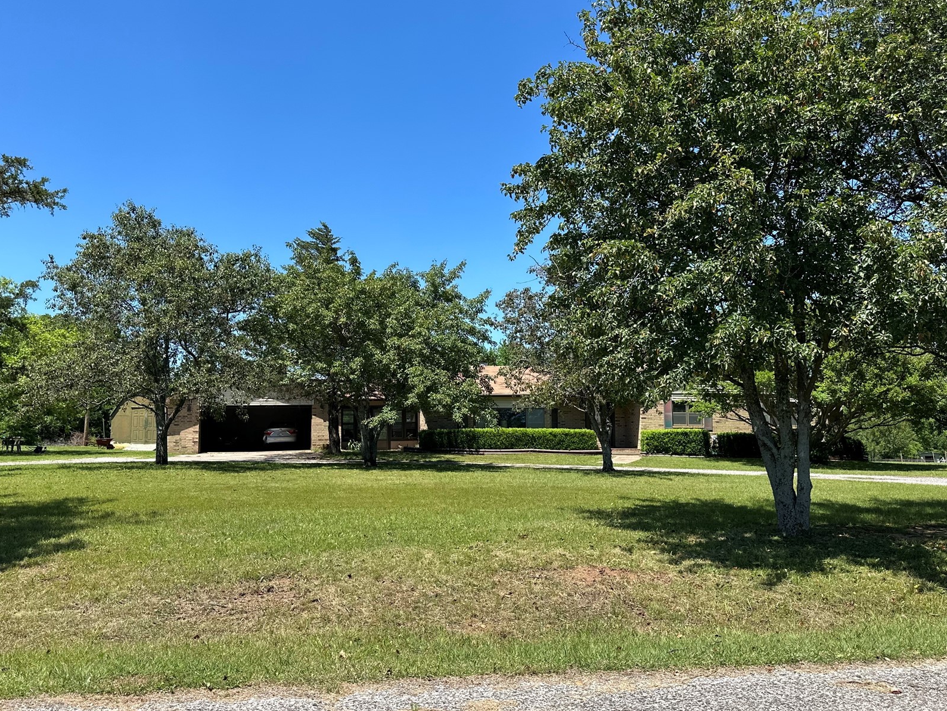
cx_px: 456
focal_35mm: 29
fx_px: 793
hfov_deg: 61.6
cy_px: 380
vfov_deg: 48.2
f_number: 1.78
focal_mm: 6.86
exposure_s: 1/2967
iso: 80
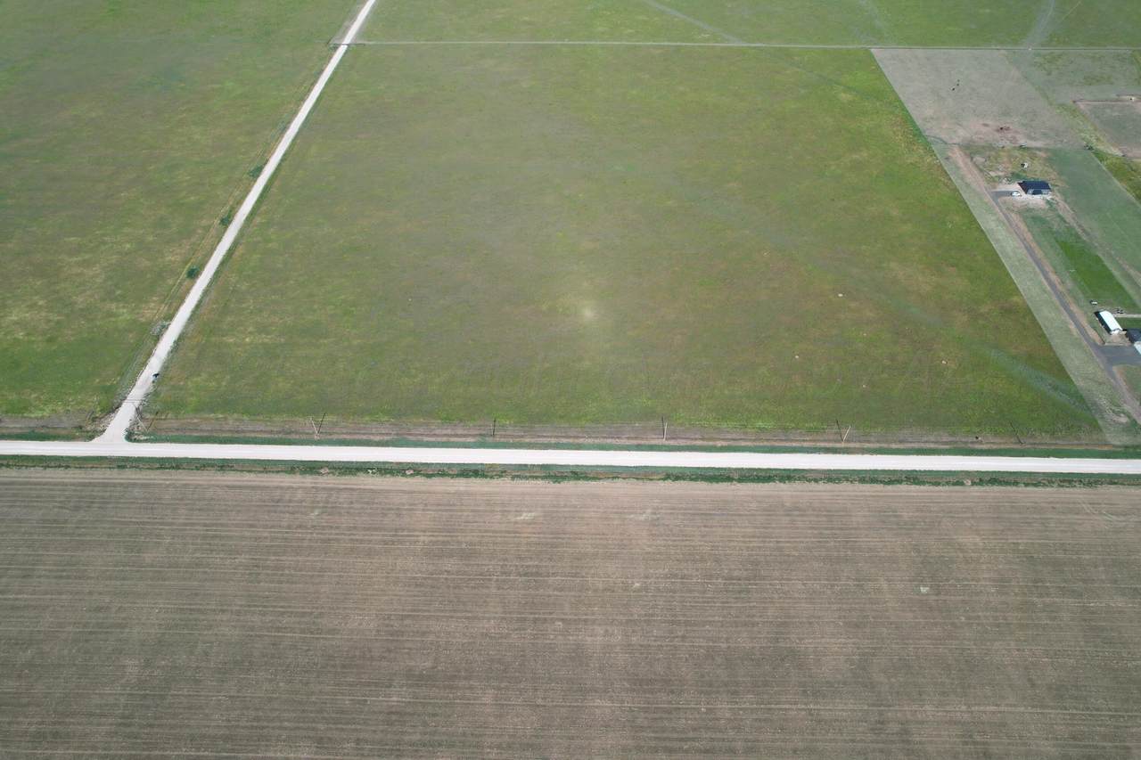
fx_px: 697
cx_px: 570
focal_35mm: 22
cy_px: 380
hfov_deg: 78.6
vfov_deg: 57.2
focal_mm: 8.38
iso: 100
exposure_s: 1/1600
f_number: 2.8
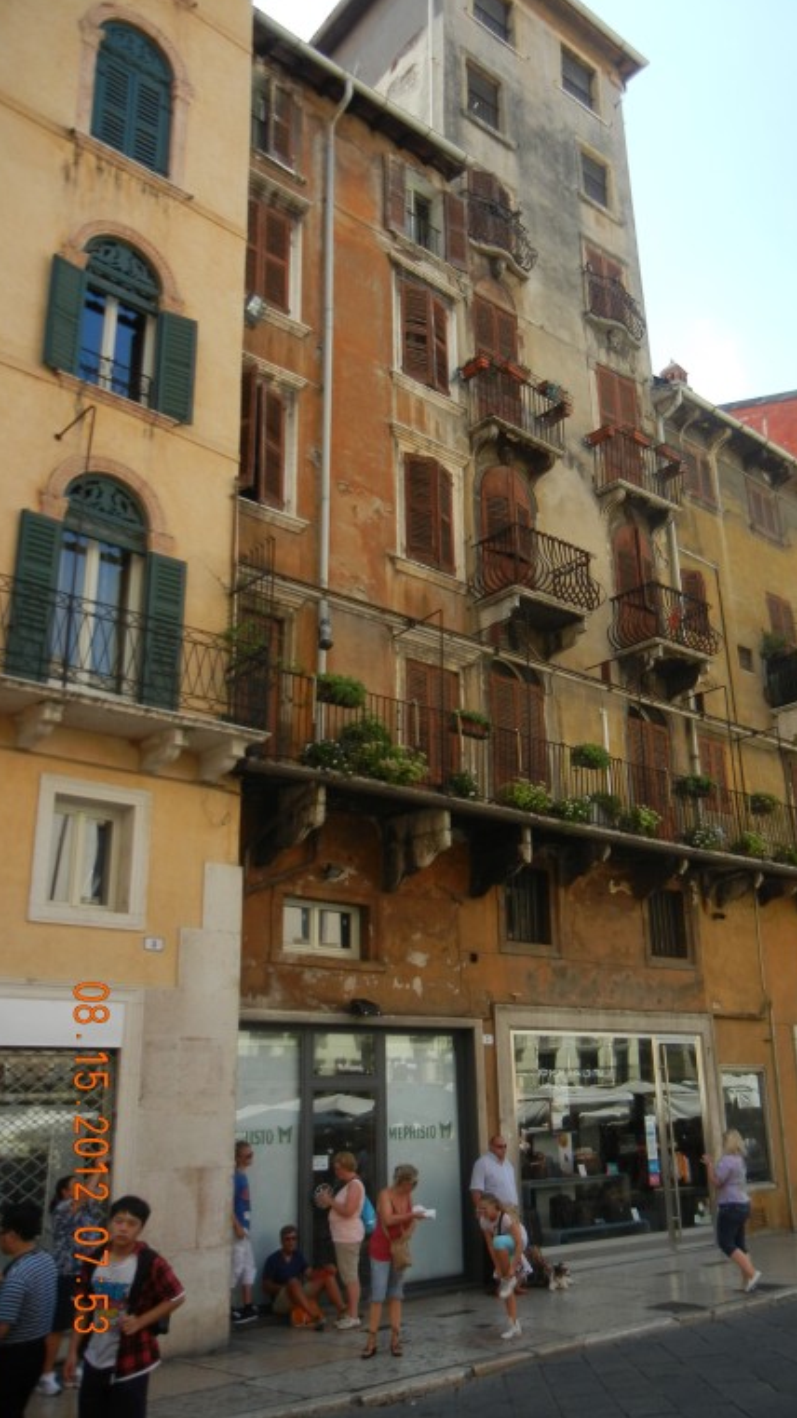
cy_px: 706
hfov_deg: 35.4
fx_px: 1240
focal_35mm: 33
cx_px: 516
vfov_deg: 59.5
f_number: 3.5
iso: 160
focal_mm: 5.4
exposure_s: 1/711
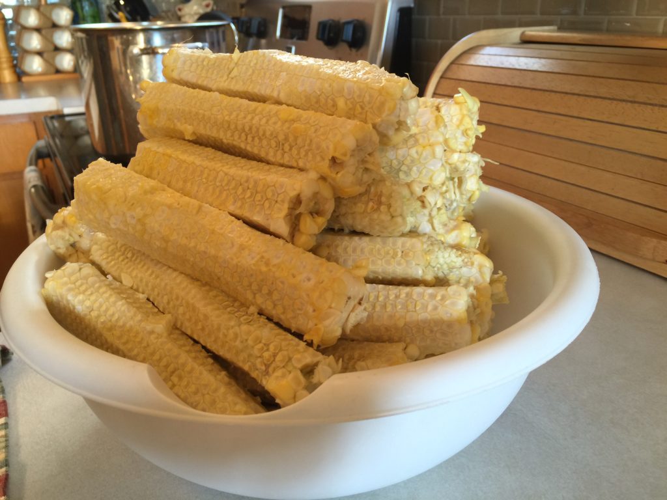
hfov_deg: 61.7
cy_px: 250
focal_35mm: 29
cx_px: 334
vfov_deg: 48.2
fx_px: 559
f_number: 2.2
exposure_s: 1/15
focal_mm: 4.15
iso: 32
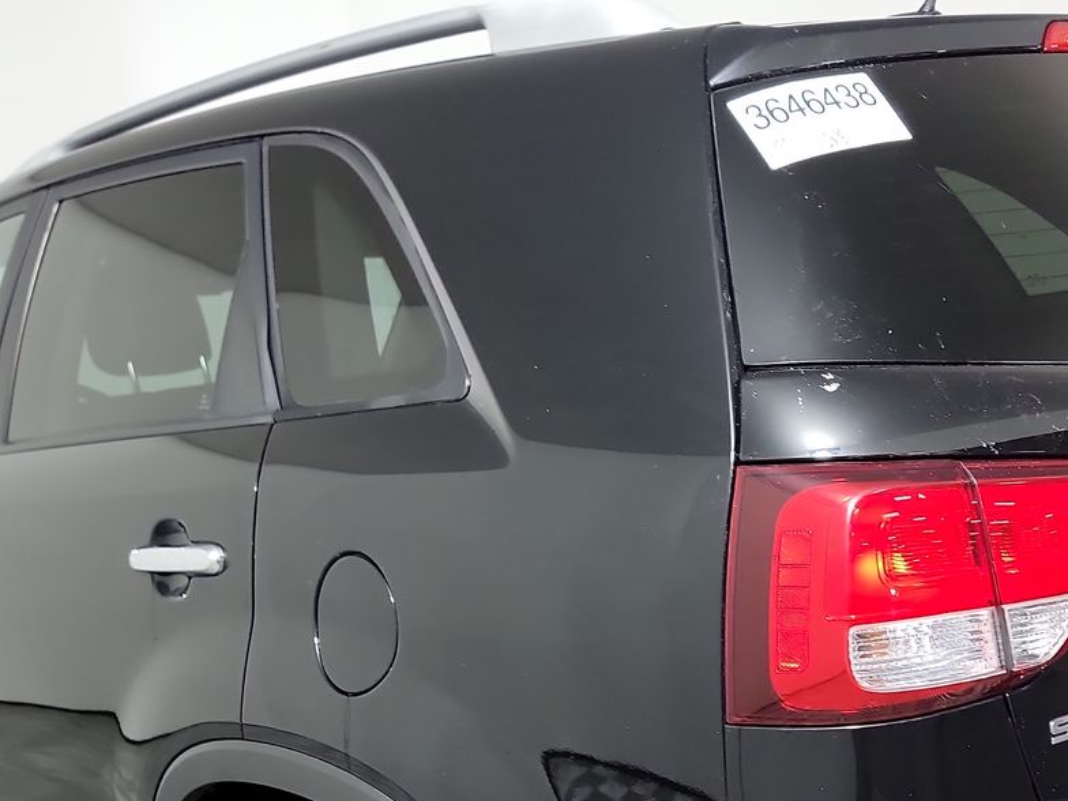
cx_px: 654
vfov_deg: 28.9
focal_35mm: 49
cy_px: 665
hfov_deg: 38.7
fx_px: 1512
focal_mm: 6.7
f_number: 1.8
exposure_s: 1/59
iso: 451
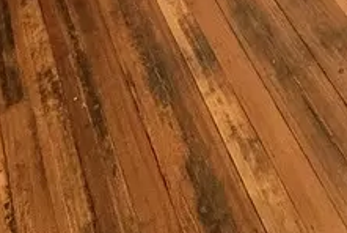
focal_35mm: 71
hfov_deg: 24.5
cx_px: 458
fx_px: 685
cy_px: -512
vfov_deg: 10.6
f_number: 2.2
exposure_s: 1/60
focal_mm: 2.22
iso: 500
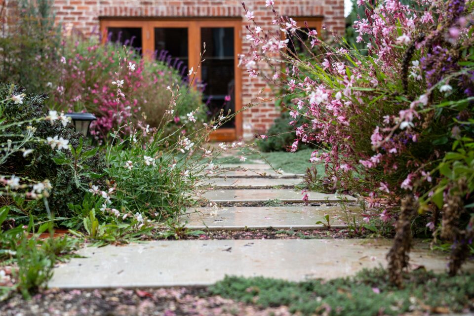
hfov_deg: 42.7
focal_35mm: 46
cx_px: 237
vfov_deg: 29.2
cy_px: 158
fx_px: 606
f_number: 4
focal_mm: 46
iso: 100
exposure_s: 1/200
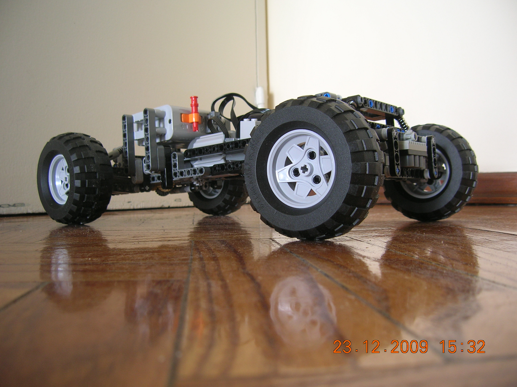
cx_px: 258
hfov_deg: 54.0
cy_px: 194
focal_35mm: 34
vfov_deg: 41.8
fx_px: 508
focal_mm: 5.7
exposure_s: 1/3.9
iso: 55
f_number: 2.9
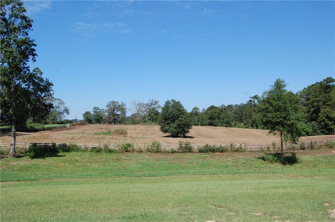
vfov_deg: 39.9
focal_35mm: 33
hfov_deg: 57.3
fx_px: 307
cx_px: 168
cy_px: 111
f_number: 9
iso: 200
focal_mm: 22
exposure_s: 1/320
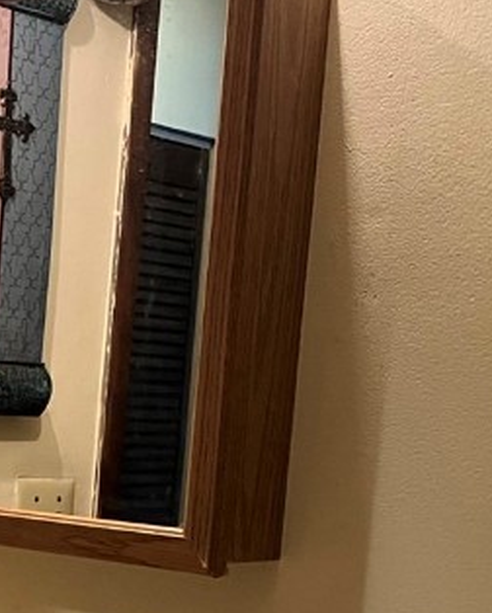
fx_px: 1617
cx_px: -86
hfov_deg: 16.6
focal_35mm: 89
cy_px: 572
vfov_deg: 20.9
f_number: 1.8
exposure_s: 1/60
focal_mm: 3.99
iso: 320
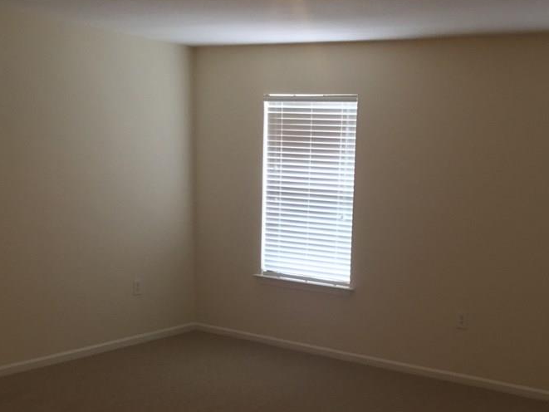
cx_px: 370
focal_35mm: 48
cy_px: 313
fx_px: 761
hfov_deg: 39.2
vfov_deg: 29.8
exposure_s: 1/30
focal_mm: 3.3
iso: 100
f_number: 2.4
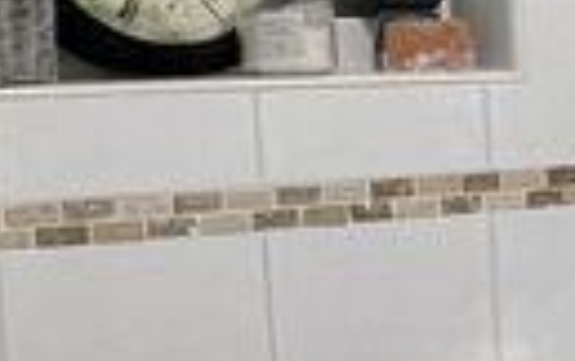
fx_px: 1710
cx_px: 1449
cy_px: 209
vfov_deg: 12.0
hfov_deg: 13.2
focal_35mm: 109
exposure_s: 1/100
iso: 125
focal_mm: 1.57
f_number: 1.8
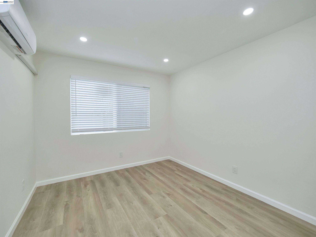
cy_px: 118
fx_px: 128
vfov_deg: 85.7
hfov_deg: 102.1
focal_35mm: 14
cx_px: 158
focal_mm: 7
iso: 800
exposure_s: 1/160
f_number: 4.5
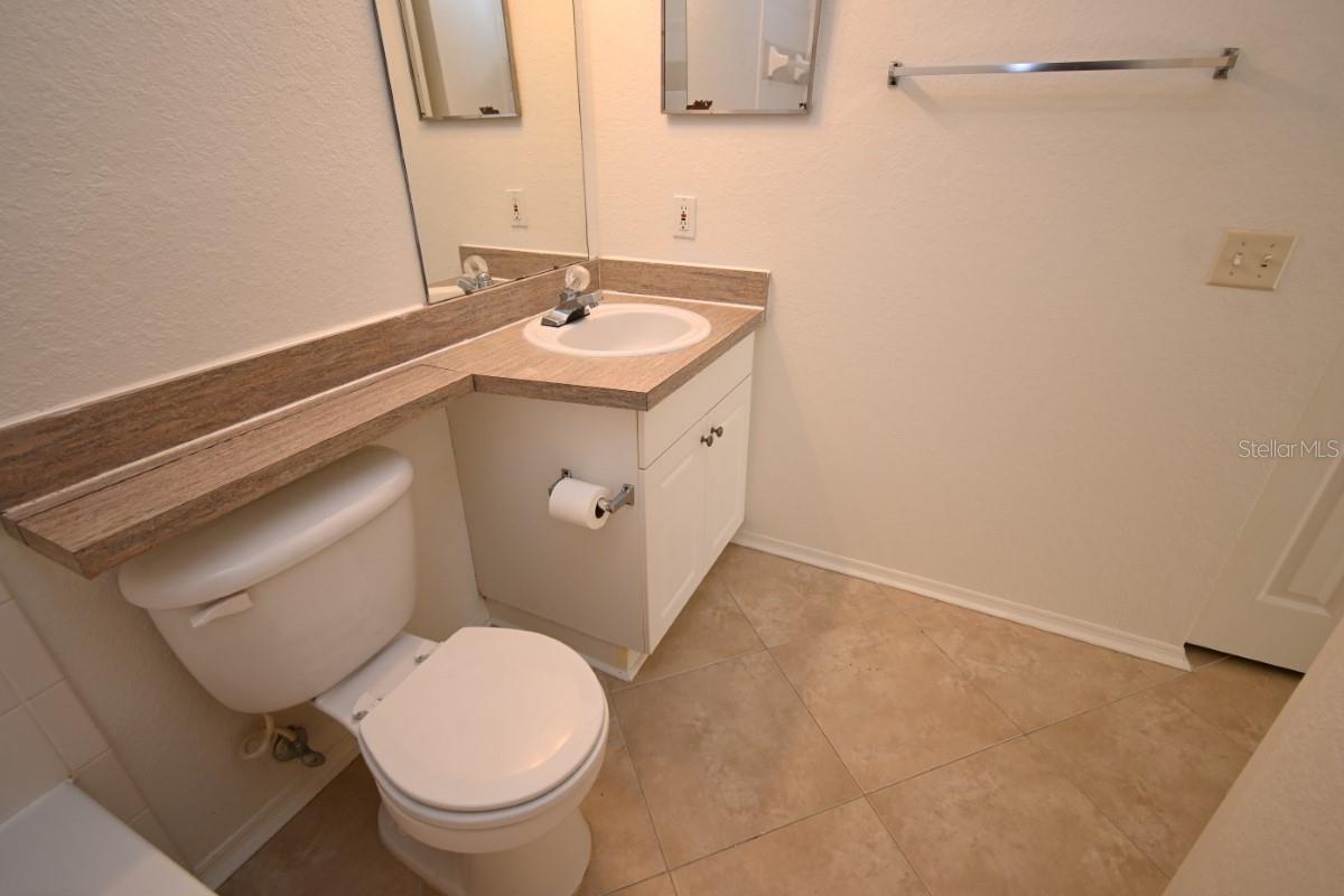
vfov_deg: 77.3
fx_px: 560
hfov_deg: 100.4
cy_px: 448
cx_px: 672
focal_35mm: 15
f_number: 4.5
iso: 360
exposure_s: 1/60
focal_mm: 10
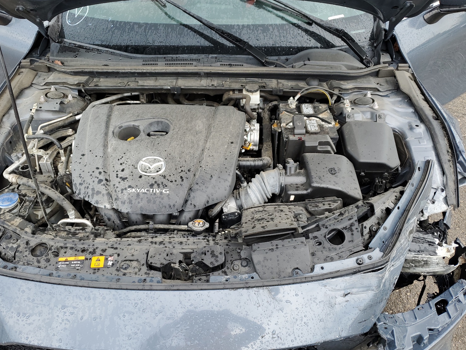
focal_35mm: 28
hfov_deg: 63.4
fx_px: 377
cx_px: 216
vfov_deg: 49.7
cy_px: 183
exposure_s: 1/312
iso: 50
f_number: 1.5
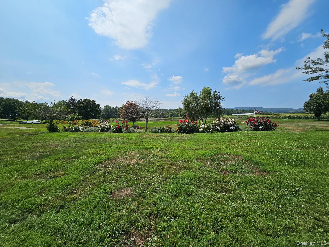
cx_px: 164
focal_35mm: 13
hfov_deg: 106.2
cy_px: 124
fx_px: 124
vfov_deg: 89.9
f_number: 2.2
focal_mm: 2.2
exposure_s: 1/5523
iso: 50
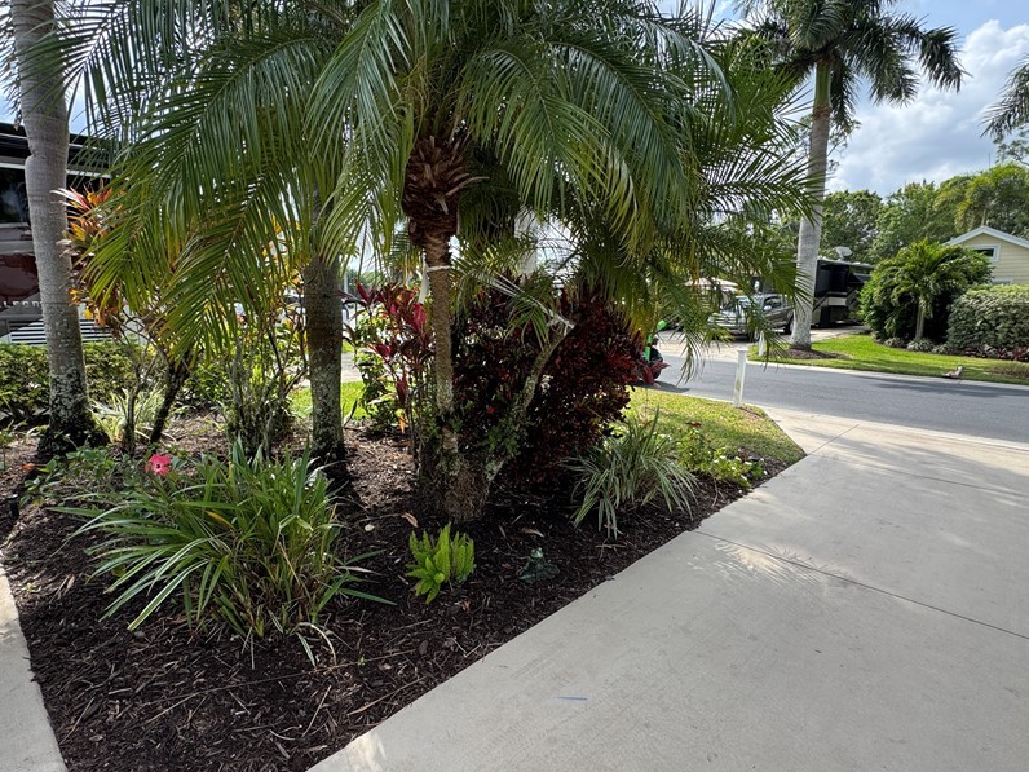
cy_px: 400
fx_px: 535
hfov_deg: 87.8
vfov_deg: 71.6
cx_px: 518
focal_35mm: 18
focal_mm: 2.22
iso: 40
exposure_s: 1/428
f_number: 2.2
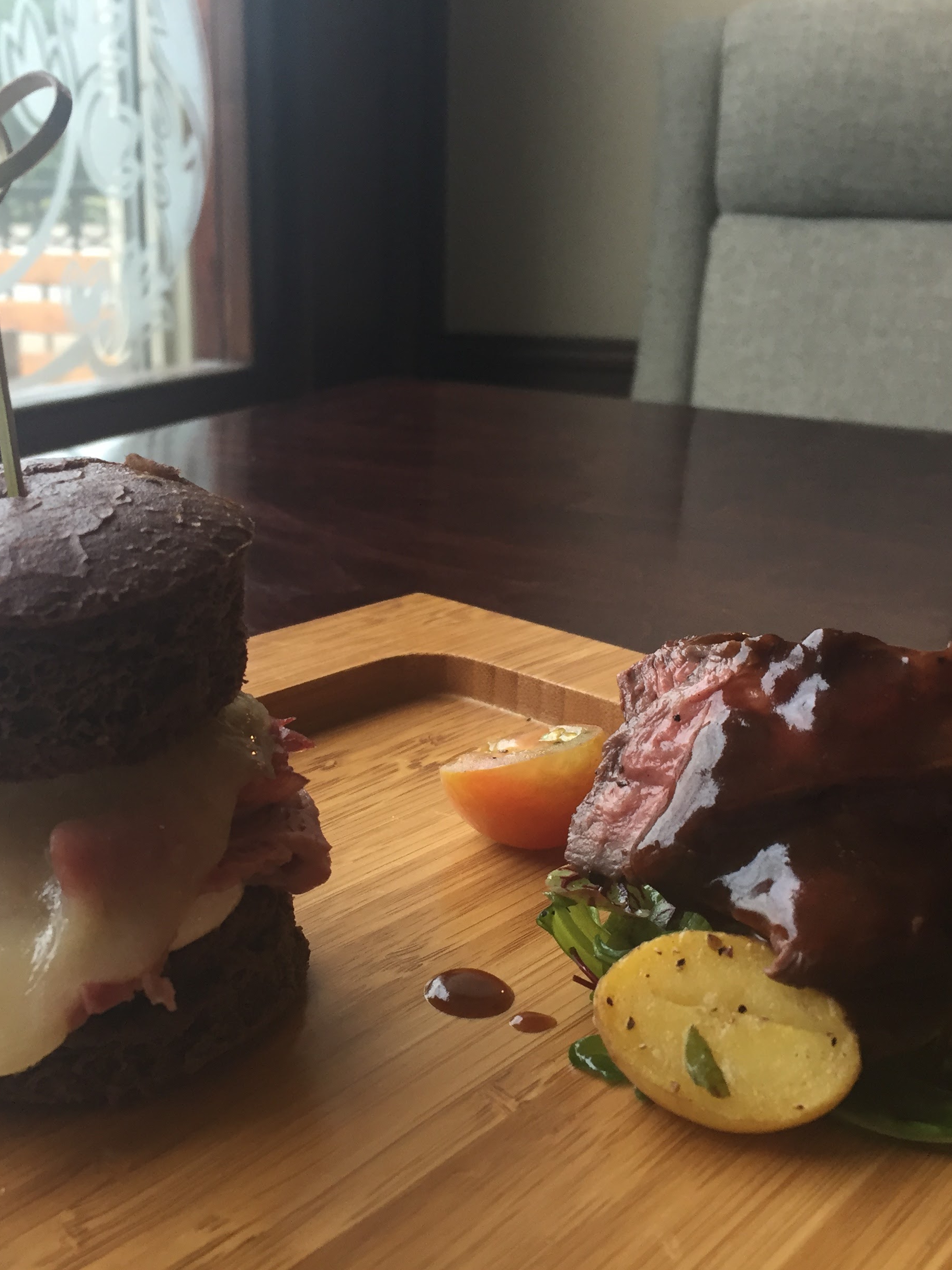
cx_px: 438
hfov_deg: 36.8
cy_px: 631
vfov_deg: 47.9
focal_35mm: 39
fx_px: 1430
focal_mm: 4.15
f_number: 2.2
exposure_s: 1/33
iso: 100
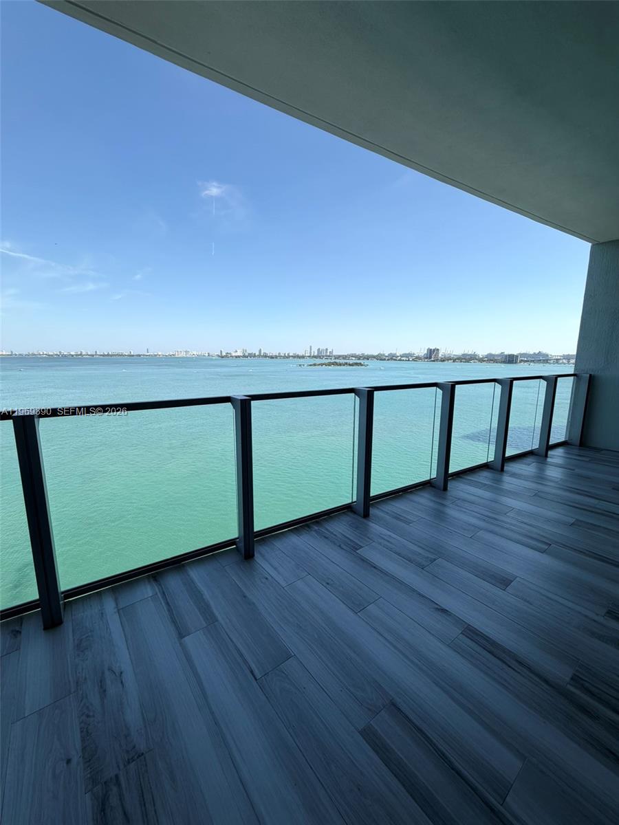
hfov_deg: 85.7
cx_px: 310
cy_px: 412
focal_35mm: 14
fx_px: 334
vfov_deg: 102.1
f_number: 2.2
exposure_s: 1/502
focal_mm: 2.22
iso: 50
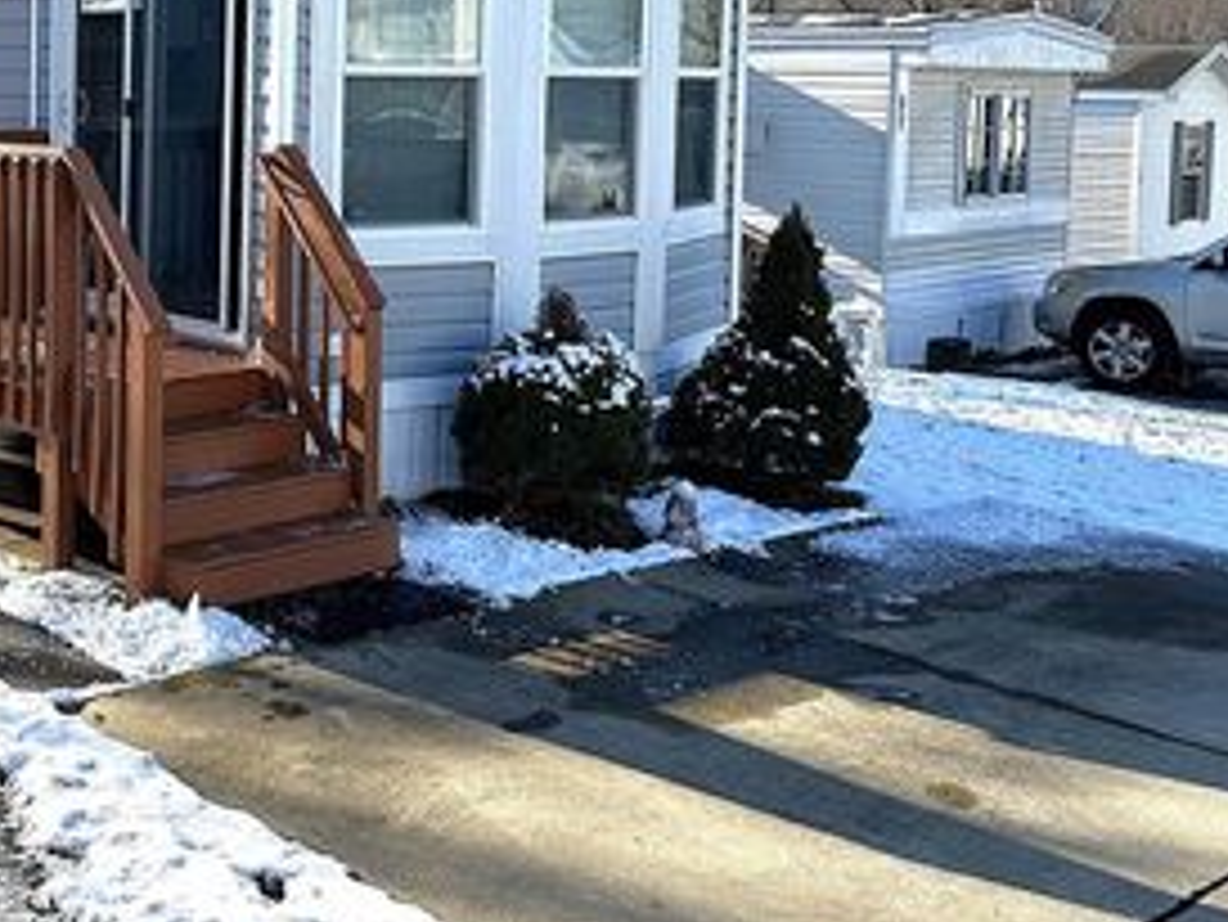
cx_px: 139
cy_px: 164
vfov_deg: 31.9
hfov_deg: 40.0
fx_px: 1562
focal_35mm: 44
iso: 80
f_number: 1.78
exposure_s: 1/3247
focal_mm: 6.86
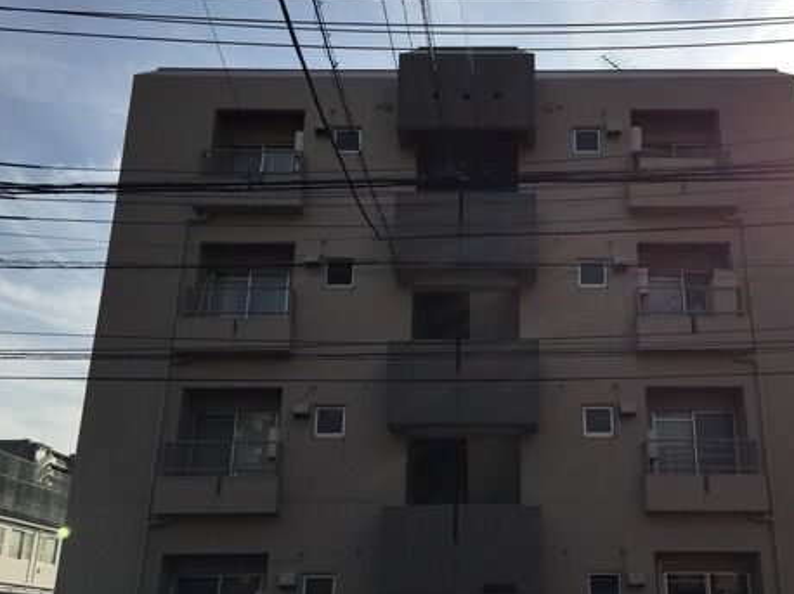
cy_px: 326
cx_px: 504
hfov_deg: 48.5
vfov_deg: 37.7
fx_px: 871
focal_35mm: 38
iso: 32
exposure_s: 1/2825
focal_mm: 4.15
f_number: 2.2
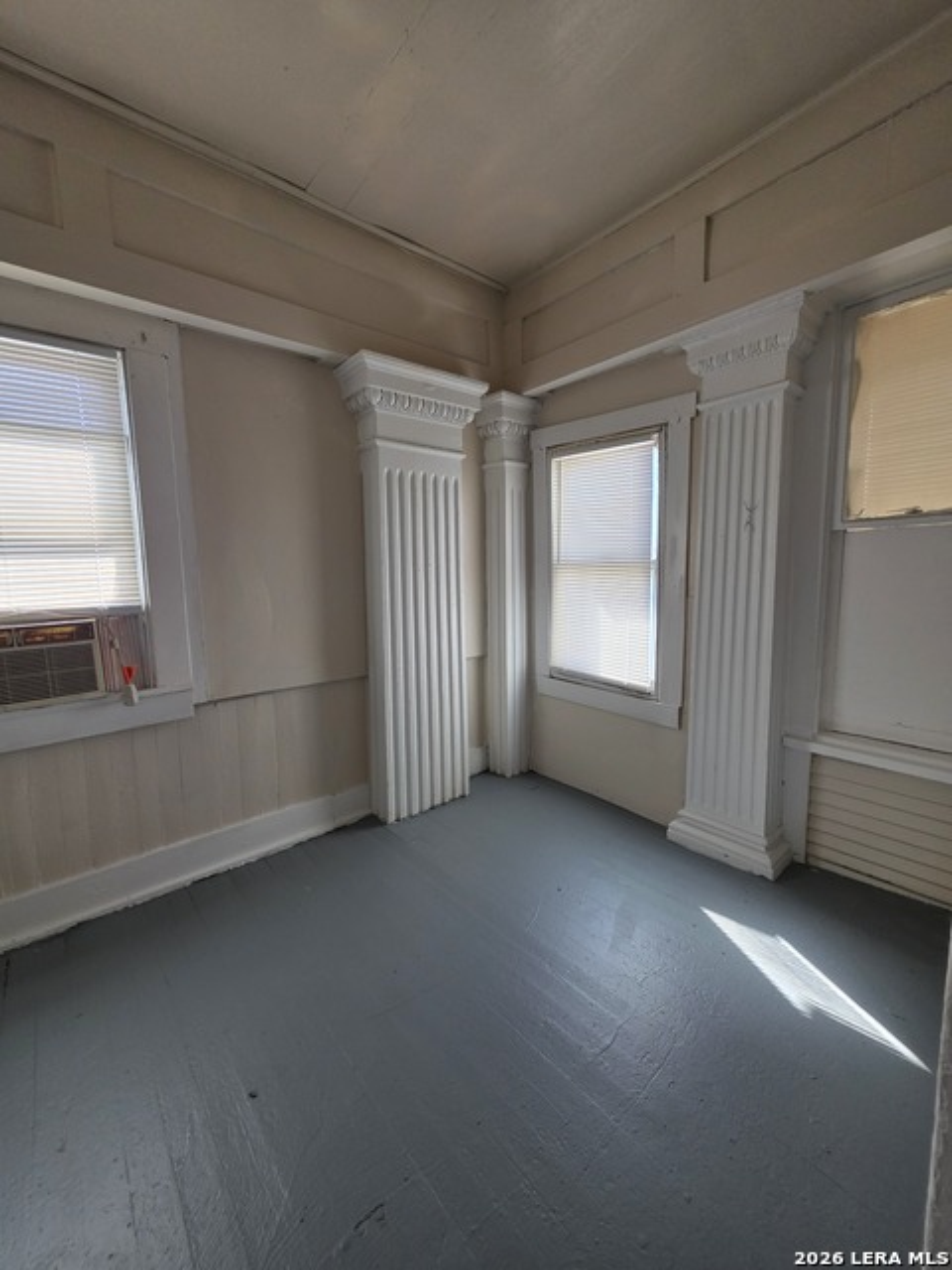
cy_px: 635
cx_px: 476
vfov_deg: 106.2
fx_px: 477
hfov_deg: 89.9
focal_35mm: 13
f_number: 1.9
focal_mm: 2.2
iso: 200
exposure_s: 1/359
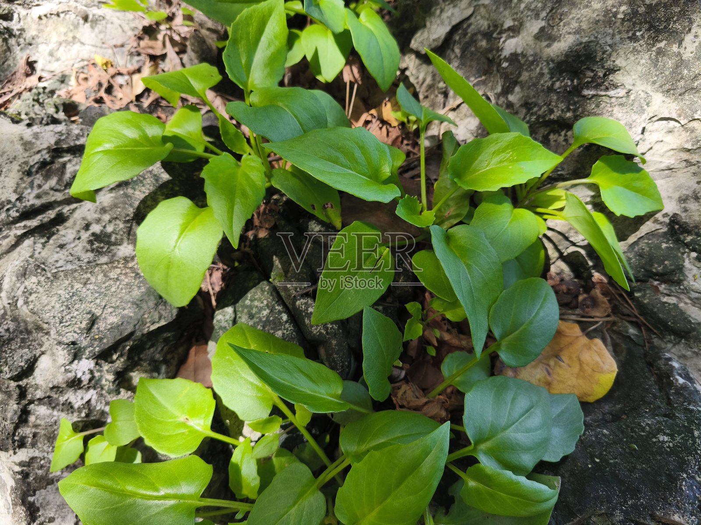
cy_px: 262
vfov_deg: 58.9
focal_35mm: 23
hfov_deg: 73.9
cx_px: 350
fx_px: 466
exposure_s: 1/408
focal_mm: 5.35
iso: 80
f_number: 1.7
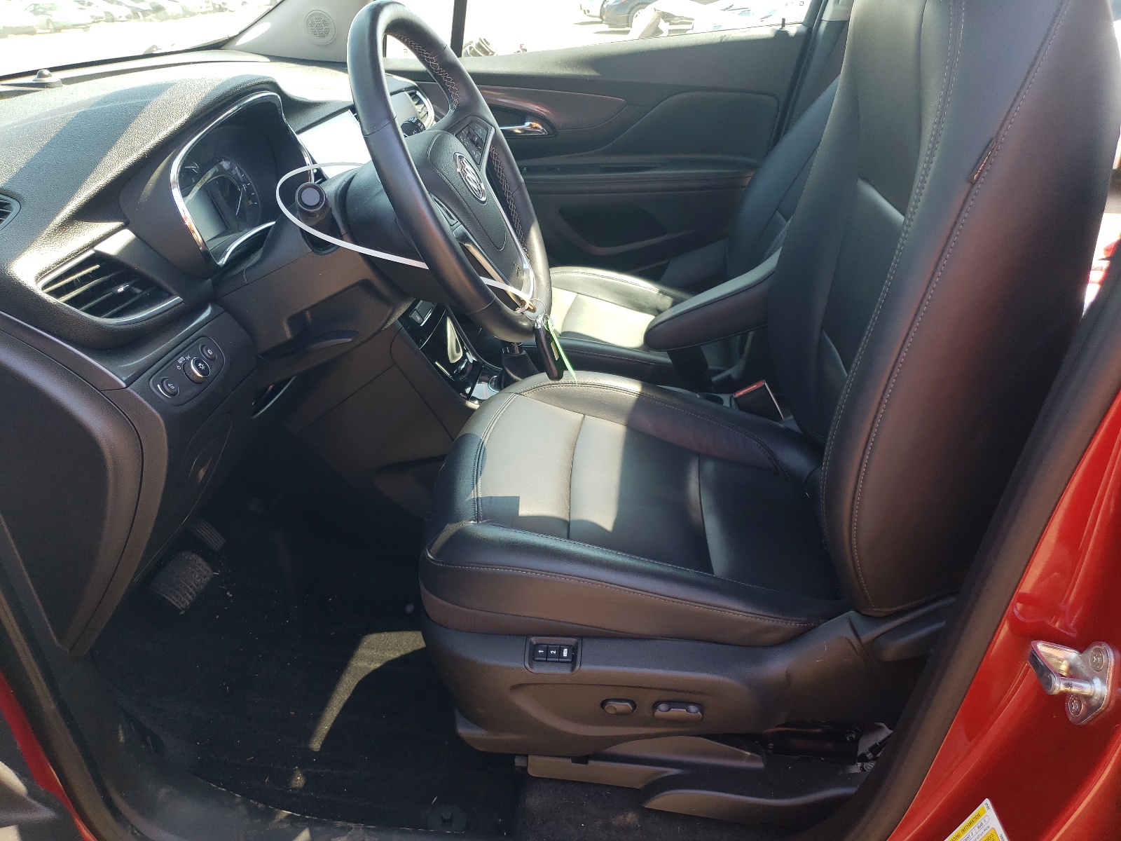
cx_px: 560
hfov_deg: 67.3
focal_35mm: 26
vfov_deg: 53.1
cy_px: 420
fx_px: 842
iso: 50
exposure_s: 1/208
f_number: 1.5
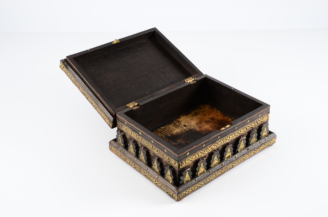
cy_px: 108
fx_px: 477
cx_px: 164
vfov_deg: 25.6
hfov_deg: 37.9
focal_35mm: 52
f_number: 13
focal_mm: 35
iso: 100
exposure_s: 1/160
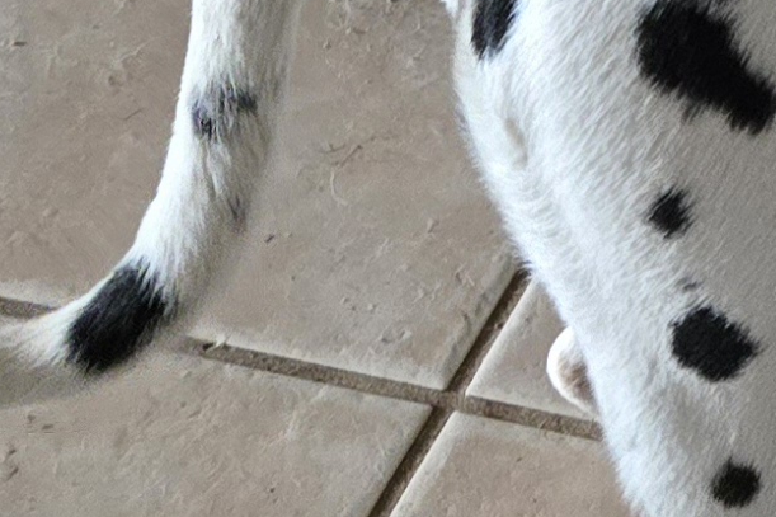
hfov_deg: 16.2
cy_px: 174
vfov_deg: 13.7
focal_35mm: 100
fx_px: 2155
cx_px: 1516
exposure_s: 1/60.2
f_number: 1.8
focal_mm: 5.4
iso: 1000
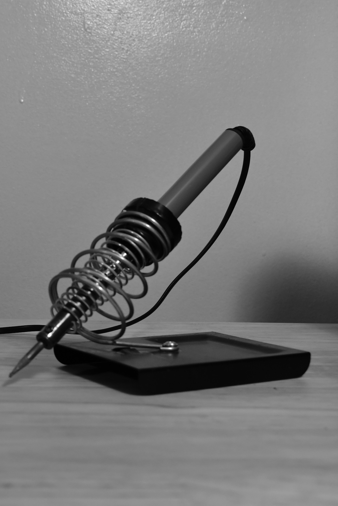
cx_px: -4
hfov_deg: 22.1
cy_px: 253
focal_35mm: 59
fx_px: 831
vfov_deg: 33.9
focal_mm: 26
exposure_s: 1/60
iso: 800
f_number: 5.6
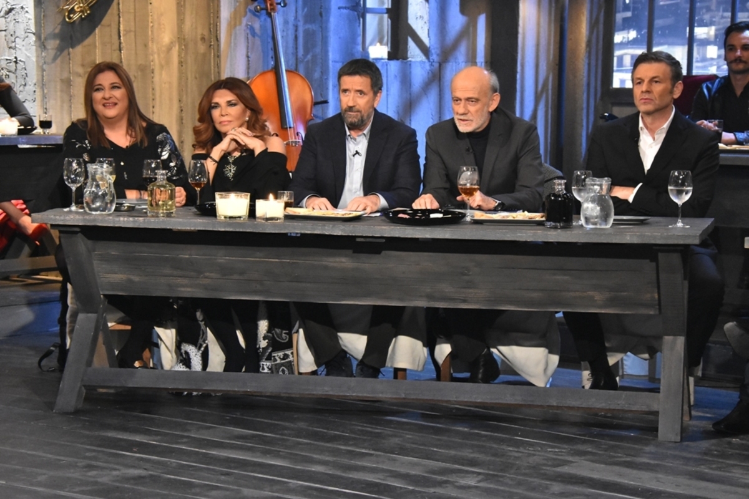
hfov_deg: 17.5
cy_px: 250
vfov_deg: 11.7
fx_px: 2434
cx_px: 374
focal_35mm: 117
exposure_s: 1/60
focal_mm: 78
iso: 6400
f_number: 6.7
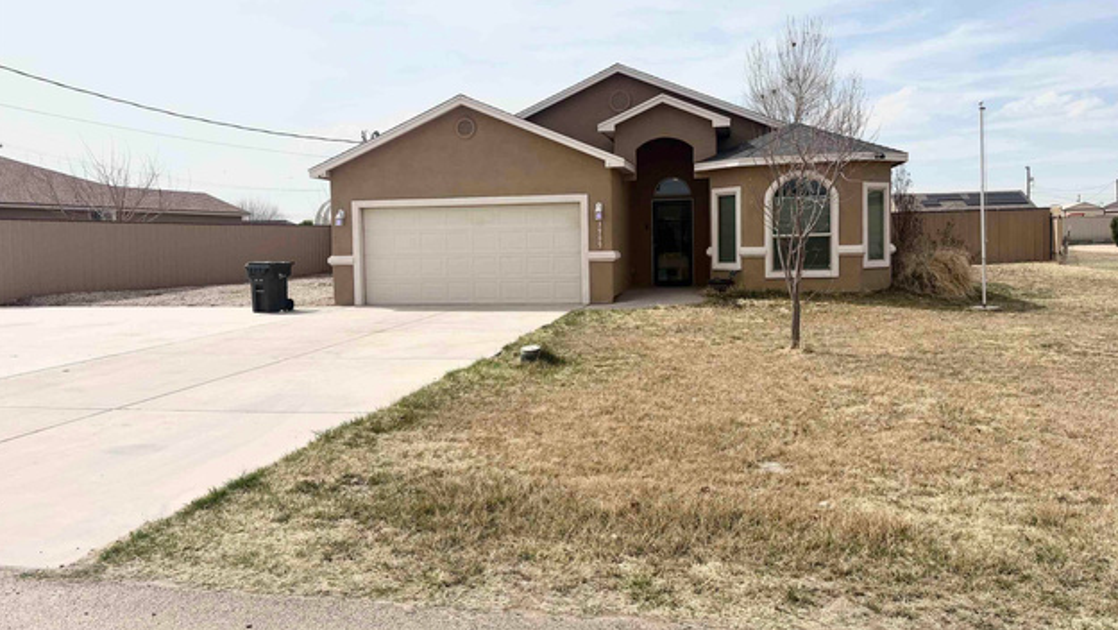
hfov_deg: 66.0
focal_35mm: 29
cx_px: 565
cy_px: 283
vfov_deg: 40.2
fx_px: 860
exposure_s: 1/7813
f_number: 1.6
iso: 50
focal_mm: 5.96
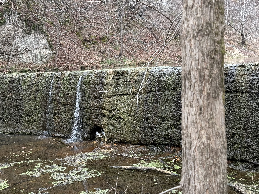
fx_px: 359
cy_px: 97
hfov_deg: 39.7
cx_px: 130
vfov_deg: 30.3
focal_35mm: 48
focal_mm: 6.76
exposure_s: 1/681
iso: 80
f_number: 1.78
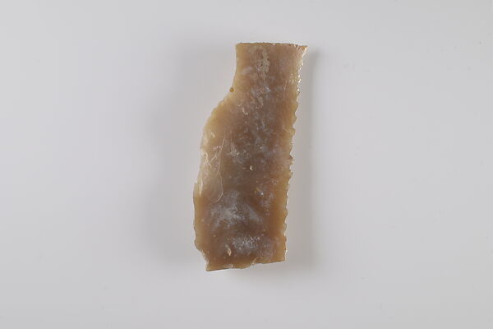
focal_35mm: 60
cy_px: 164
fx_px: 822
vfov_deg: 22.6
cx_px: 246
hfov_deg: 33.4
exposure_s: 1/25
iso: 125
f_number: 18
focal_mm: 40
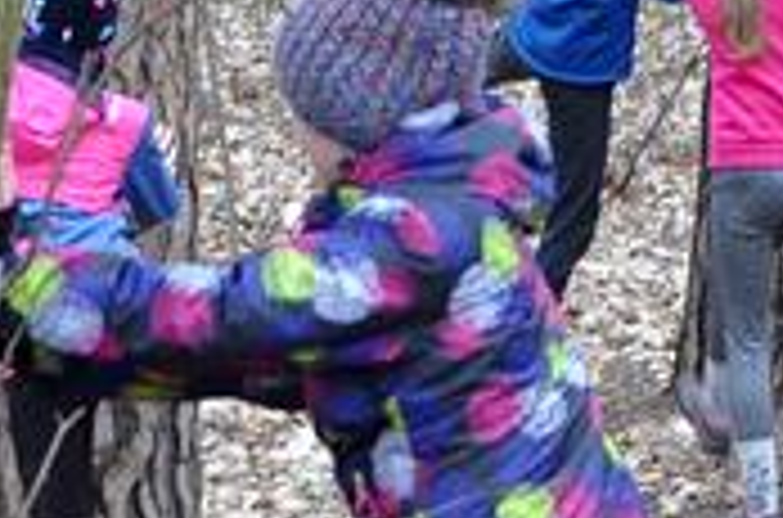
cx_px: 788
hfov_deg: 7.4
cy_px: 372
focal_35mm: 279
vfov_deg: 4.9
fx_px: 6052
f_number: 4.5
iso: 1600
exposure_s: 1/125
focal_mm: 38
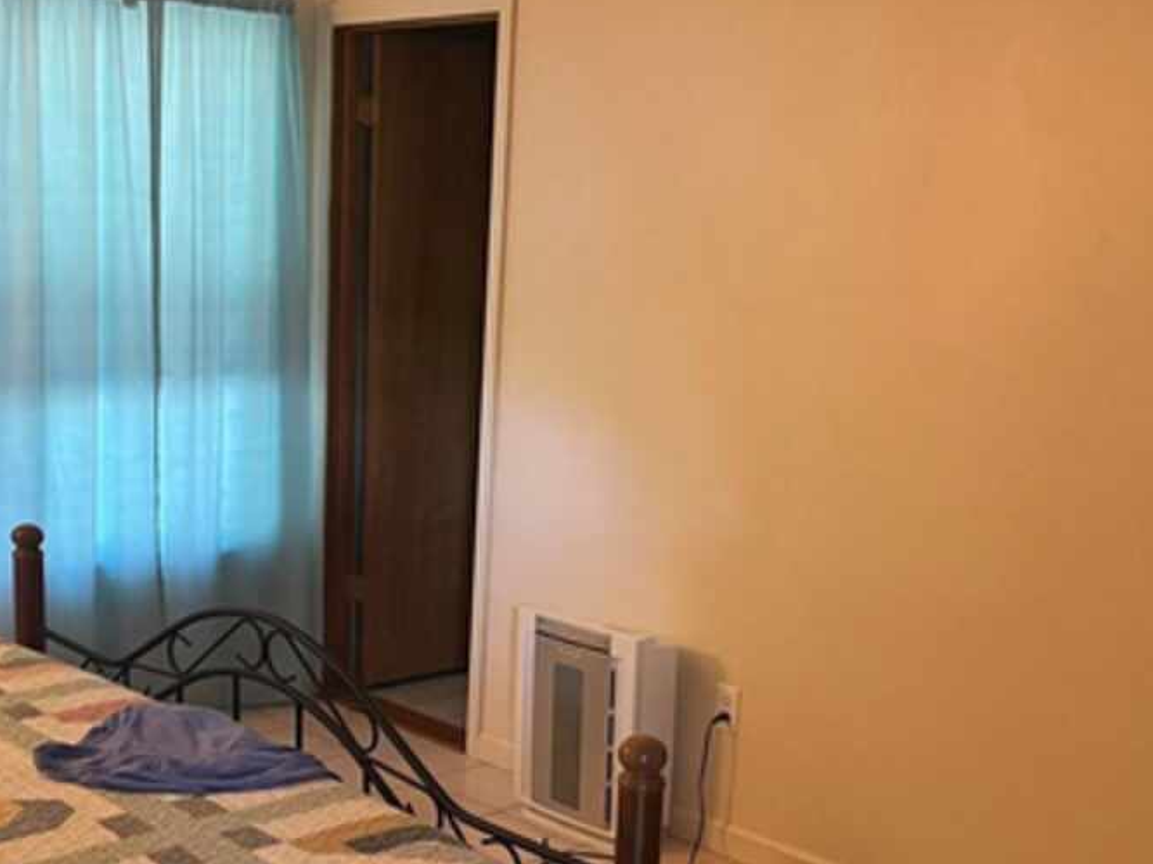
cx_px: 438
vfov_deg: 28.9
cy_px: 589
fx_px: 1665
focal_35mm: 50
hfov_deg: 38.0
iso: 500
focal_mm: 4.2
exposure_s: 1/54
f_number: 1.6
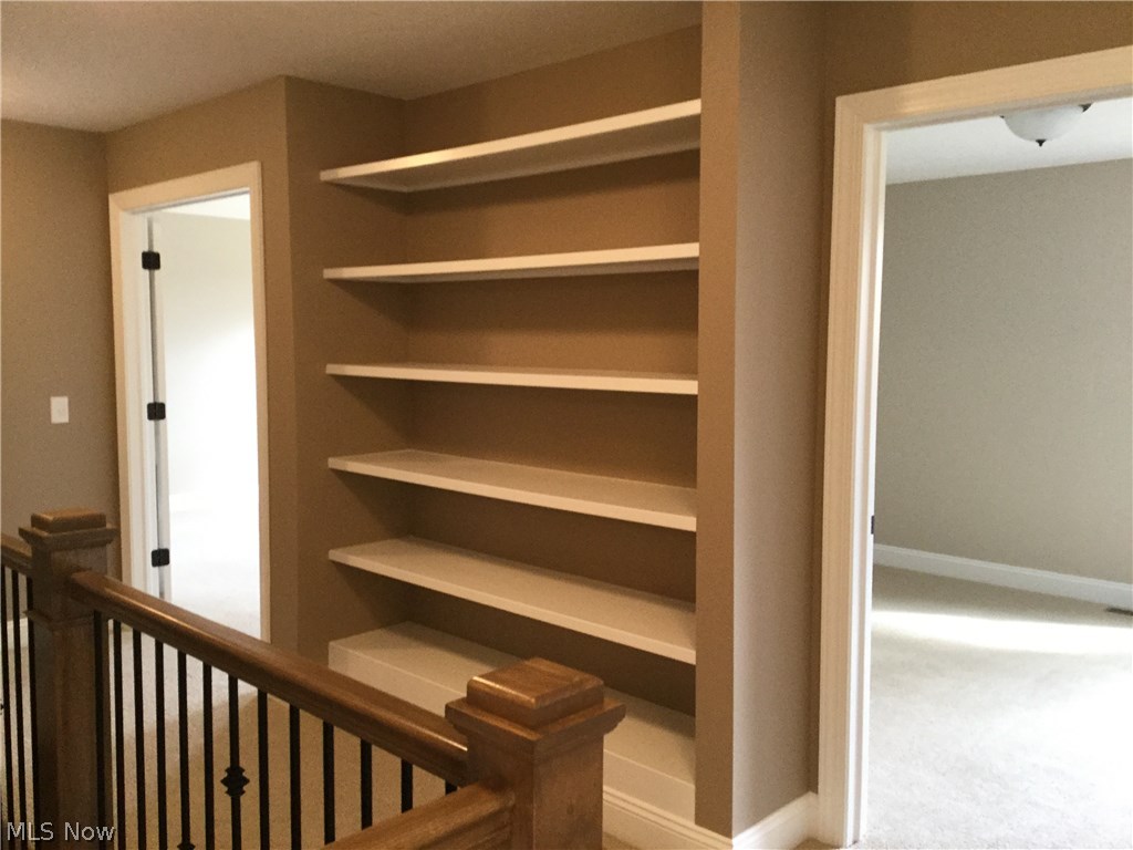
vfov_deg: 45.4
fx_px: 1015
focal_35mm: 31
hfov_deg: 58.4
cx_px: 566
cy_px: 425
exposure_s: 1/30
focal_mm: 3.3
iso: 100
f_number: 2.4
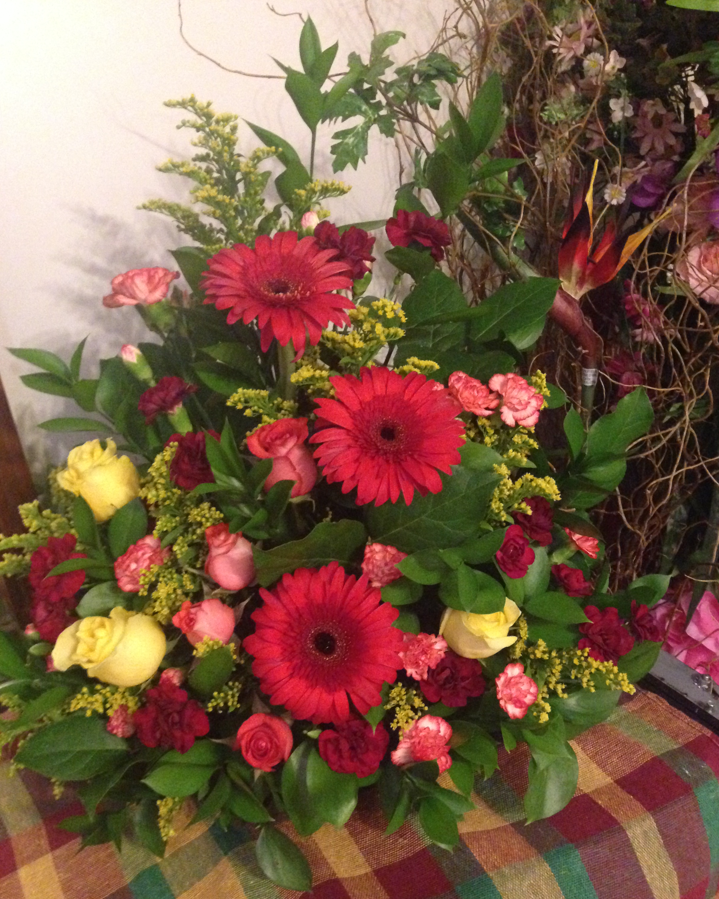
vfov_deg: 51.5
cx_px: 364
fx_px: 931
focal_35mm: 35
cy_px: 486
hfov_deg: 42.2
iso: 800
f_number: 2.4
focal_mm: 4.12
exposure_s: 1/15
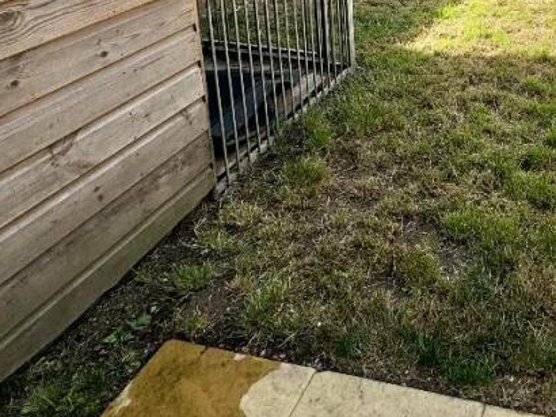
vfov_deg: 34.2
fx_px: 562
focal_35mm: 35
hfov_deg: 45.0
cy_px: -60
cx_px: 551
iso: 40
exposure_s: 1/1110
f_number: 2.2
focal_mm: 2.22
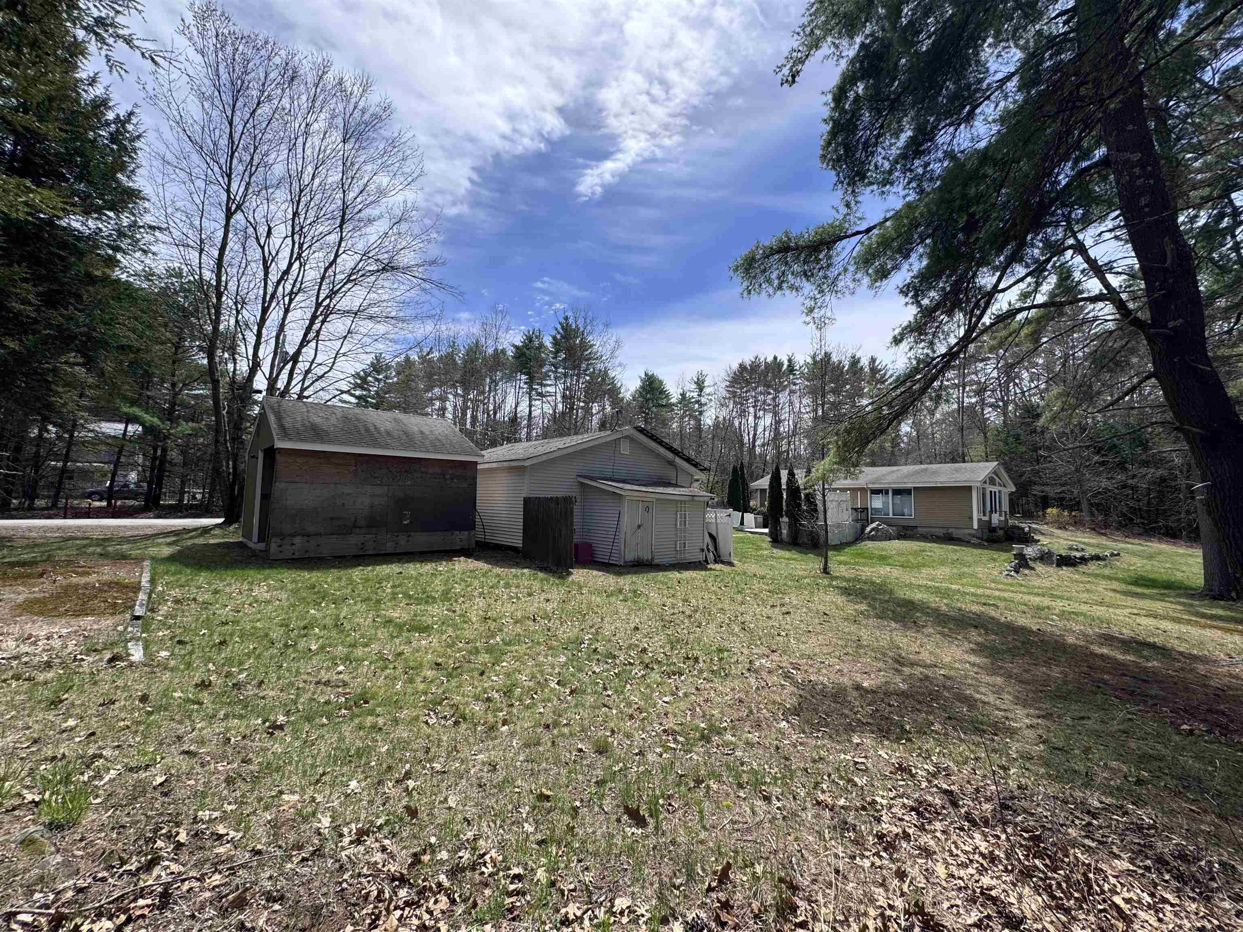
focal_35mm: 14
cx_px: 622
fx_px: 503
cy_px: 466
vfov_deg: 85.7
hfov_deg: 102.1
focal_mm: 2.22
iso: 50
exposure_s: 1/1880
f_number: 2.2
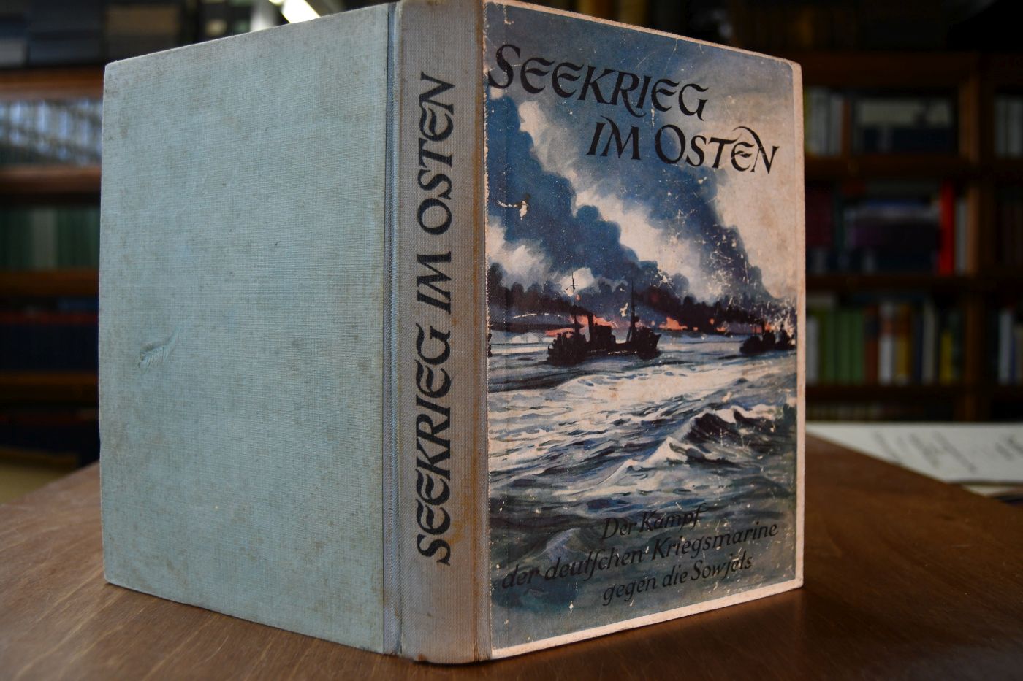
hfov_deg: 61.9
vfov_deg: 43.6
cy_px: 340
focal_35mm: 30
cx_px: 512
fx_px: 852
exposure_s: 1/250
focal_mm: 20
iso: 800
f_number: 3.5
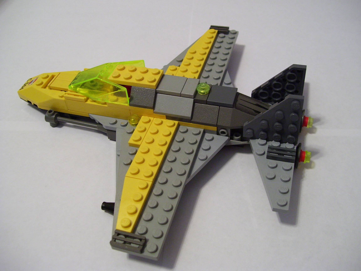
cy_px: 136
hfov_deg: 51.4
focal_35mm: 36
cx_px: 180
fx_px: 375
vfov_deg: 39.7
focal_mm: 6
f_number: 2.7
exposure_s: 1/10
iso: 160
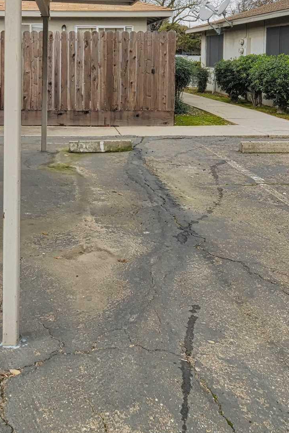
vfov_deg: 44.8
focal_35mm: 41
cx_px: 66
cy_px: 81
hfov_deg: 31.9
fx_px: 494
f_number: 6.3
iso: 125
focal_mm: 7
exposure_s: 1/160
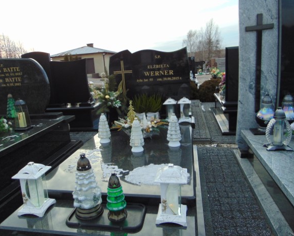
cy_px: 116
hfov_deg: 63.9
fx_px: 235
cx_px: 132
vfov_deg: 53.2
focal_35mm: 27
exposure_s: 1/400
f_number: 3
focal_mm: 4.5
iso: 80
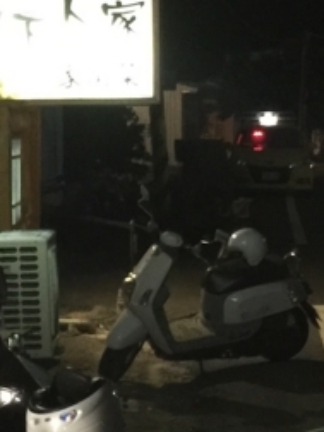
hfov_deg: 12.3
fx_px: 1473
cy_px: 149
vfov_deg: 16.7
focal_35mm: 118
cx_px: -63
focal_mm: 4.15
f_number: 2.2
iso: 125
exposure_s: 1/4
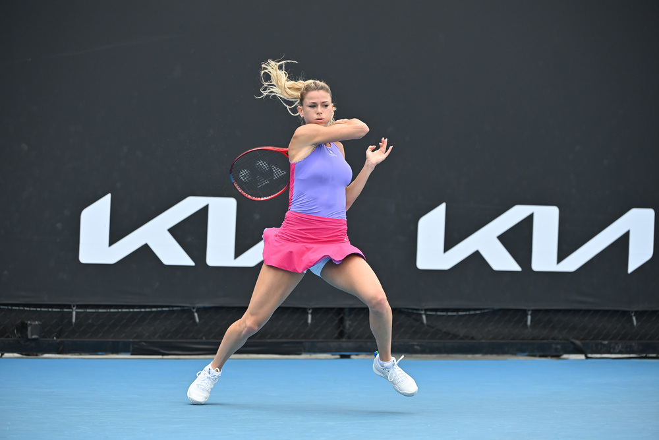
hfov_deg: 10.8
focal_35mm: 190
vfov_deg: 7.2
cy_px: 220
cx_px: 330
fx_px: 3478
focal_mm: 190
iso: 500
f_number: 4
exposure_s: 1/2000
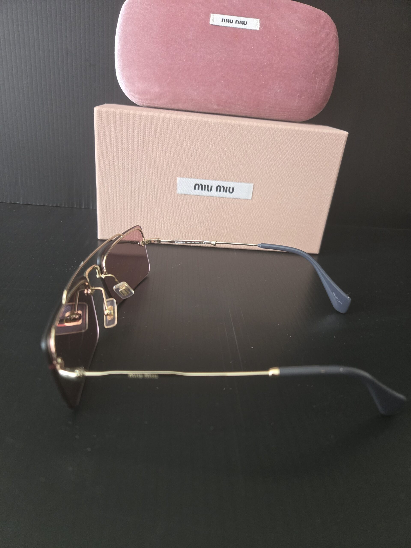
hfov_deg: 58.9
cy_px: 274
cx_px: 206
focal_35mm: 23
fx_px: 364
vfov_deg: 73.9
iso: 800
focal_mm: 5.4
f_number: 1.8
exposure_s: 1/120
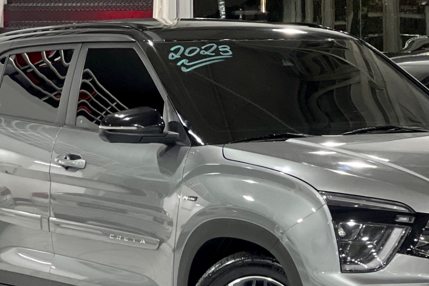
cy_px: 162
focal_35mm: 183
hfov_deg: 11.2
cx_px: 275
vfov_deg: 7.5
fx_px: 2181
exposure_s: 1/30
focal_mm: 9
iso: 400
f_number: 2.8
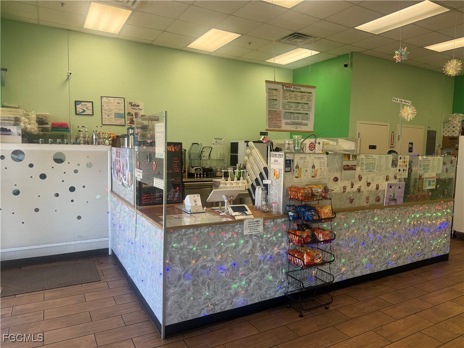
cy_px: 174
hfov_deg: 71.6
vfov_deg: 56.8
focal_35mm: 24
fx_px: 322
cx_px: 232
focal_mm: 6.76
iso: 80
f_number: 1.78
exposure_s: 1/121
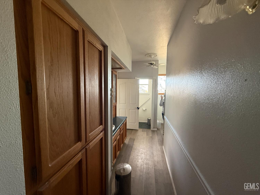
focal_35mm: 14
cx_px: 130
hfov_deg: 102.1
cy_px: 98
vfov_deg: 85.7
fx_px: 105
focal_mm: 2.22
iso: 320
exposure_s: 1/69
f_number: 2.2
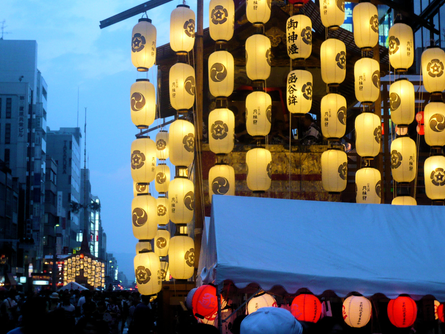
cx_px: 218
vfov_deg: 20.4
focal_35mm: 72
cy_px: 158
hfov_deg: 27.0
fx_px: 926
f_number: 4.5
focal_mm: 11.1
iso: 200
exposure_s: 1/25
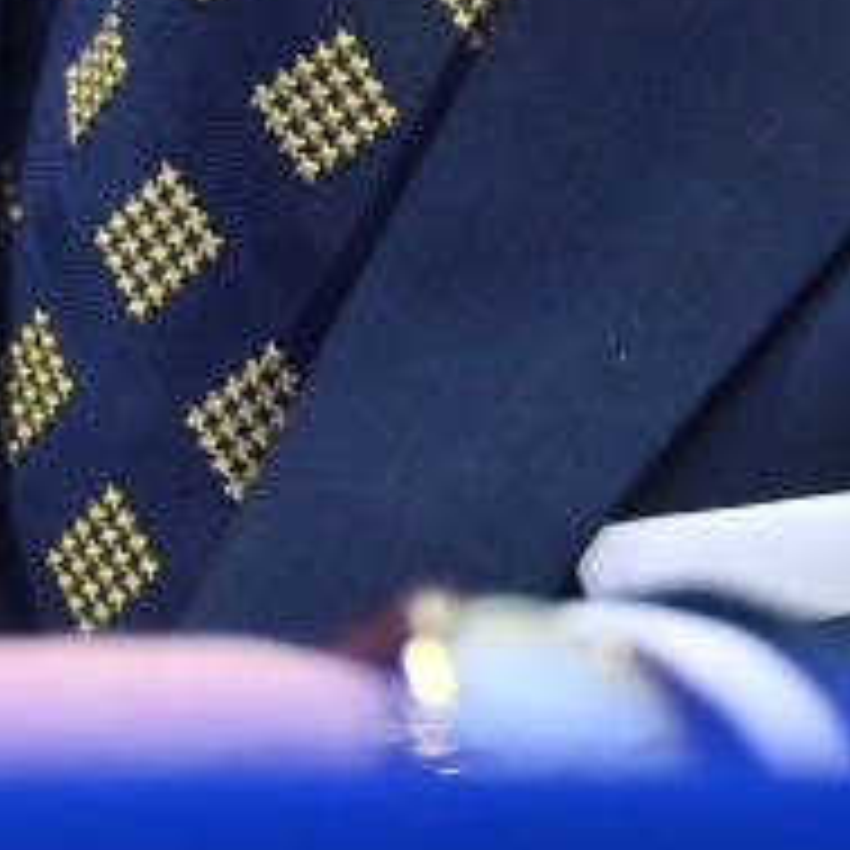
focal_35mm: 981
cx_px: 180
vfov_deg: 1.8
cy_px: -1349
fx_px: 27253
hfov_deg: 1.8
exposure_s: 1/400
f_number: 2.8
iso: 2500
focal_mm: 135
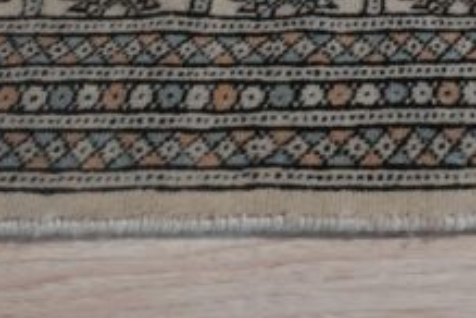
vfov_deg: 14.3
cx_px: 346
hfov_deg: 21.5
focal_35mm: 94
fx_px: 1244
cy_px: 4
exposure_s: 1/160
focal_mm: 34.4
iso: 250
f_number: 5
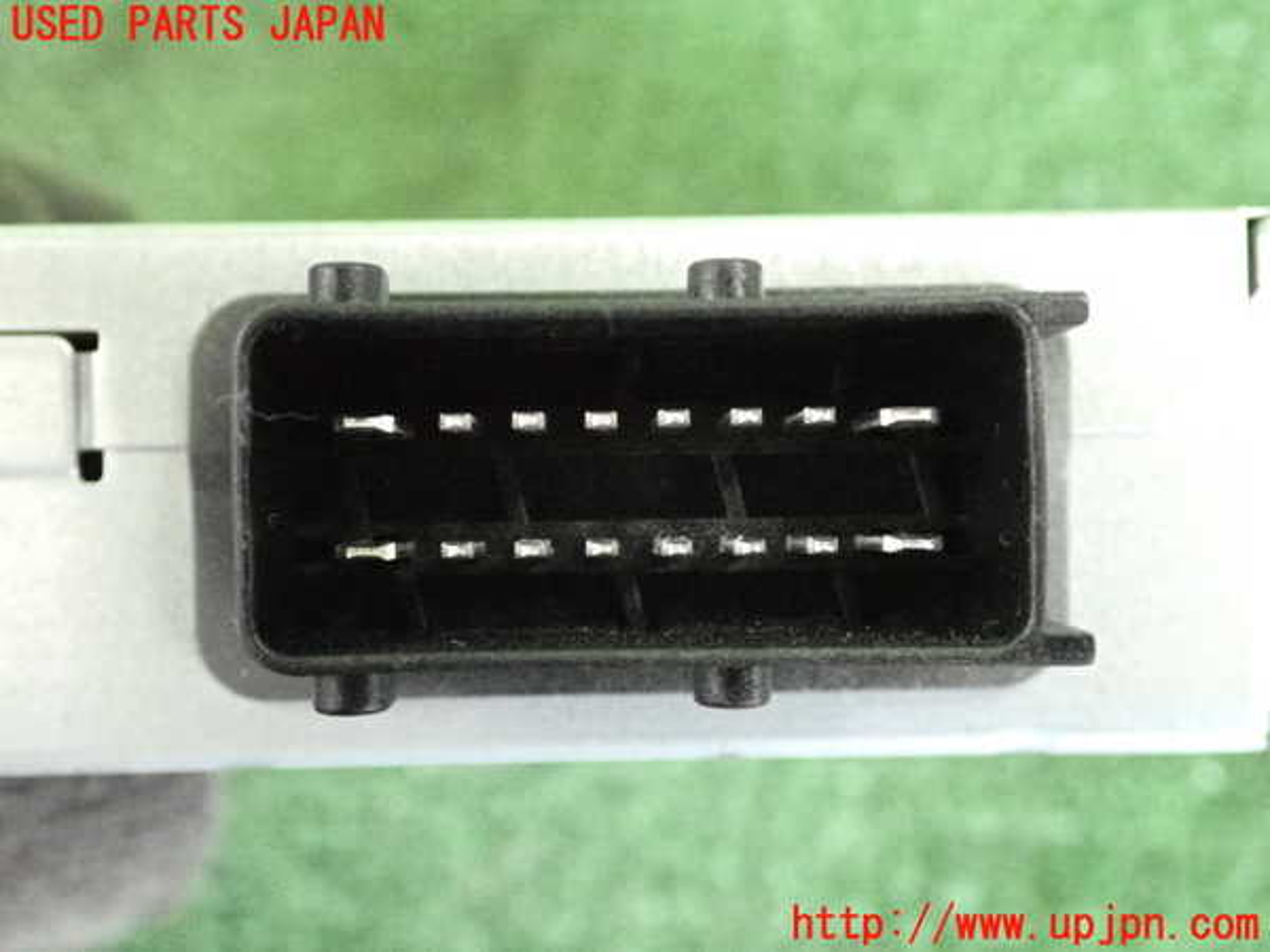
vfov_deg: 30.9
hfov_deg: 40.4
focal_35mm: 47
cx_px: 635
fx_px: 1724
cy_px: 476
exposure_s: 1/125
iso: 5000
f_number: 3.1
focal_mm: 8.4
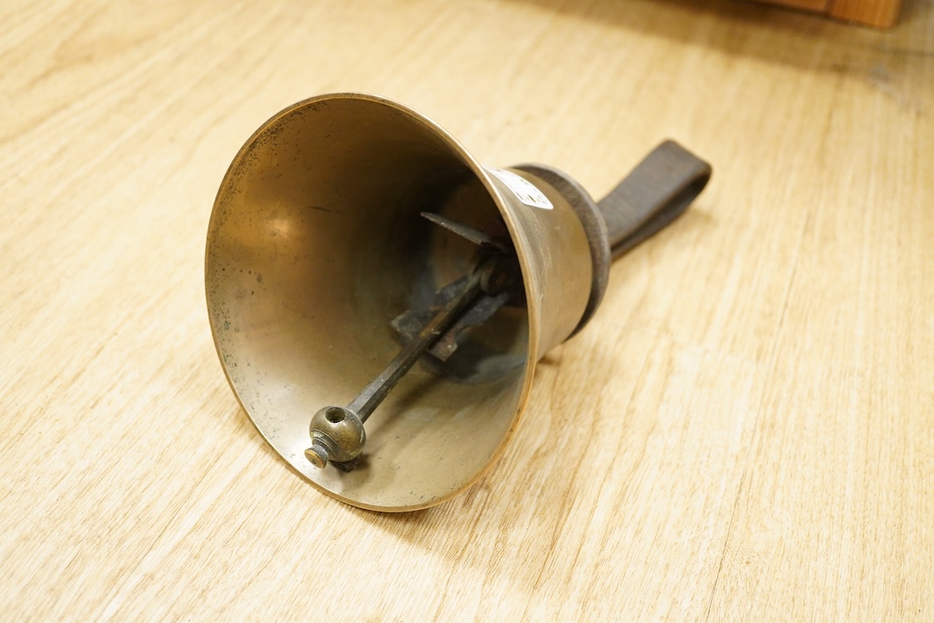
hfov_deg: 43.6
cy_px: 312
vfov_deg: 29.9
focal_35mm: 45
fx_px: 1167
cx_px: 467
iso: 2500
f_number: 3.5
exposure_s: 1/100
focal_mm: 30
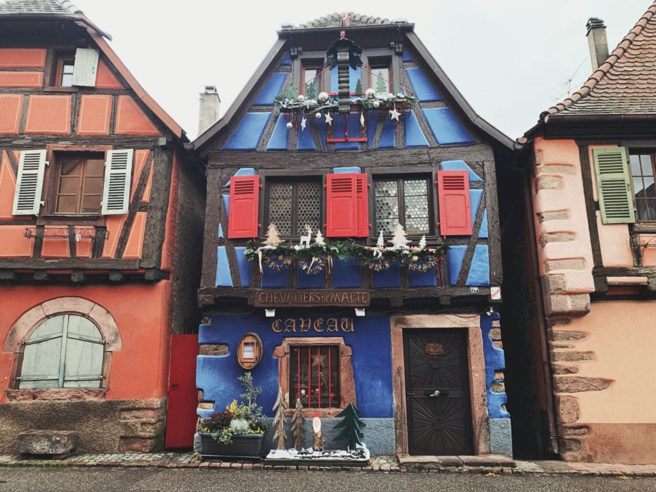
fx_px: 493
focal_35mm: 26
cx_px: 328
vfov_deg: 53.1
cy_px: 246
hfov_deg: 67.3
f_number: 1.8
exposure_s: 1/79
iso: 100
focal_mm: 4.25
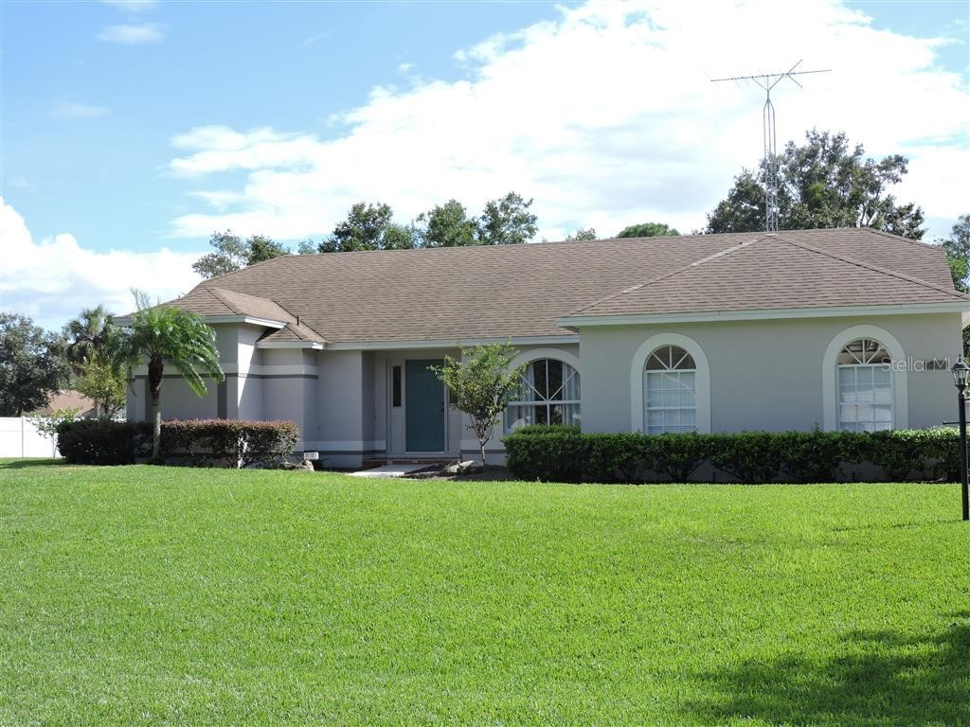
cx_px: 485
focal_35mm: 47
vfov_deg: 30.9
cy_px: 364
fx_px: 1317
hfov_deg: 40.4
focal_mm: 8.4
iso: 100
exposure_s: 1/640
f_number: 3.5
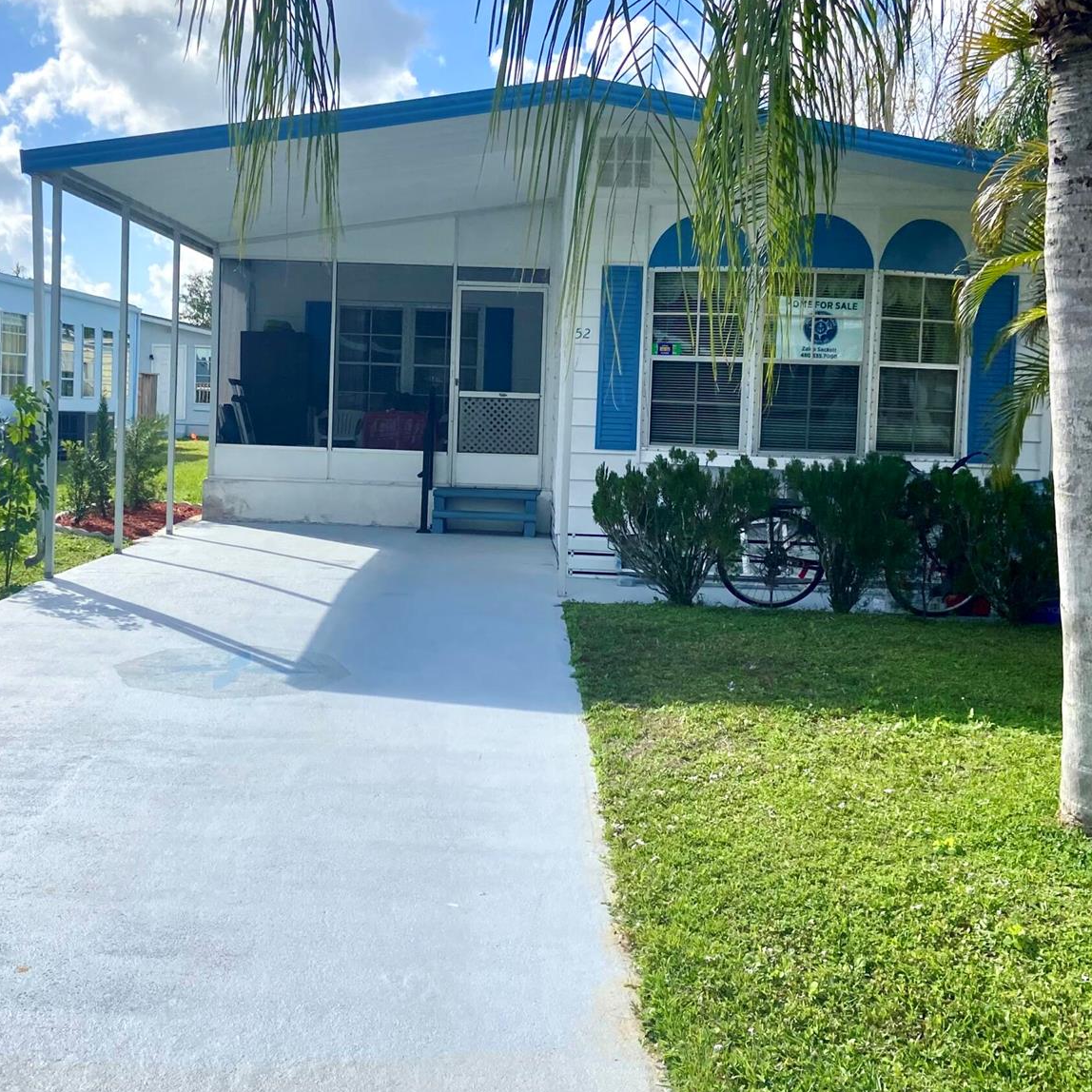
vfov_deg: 40.9
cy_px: 479
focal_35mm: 41
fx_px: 1463
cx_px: 439
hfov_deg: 40.7
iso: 32
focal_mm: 4.25
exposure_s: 1/2890
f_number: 1.8
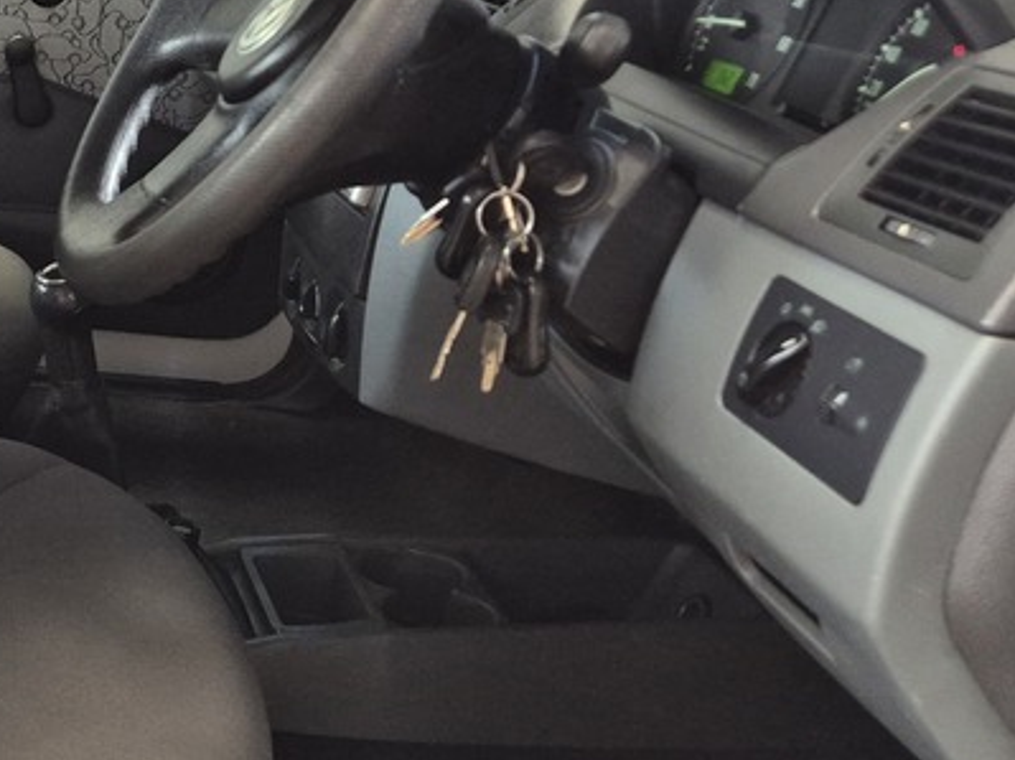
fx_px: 1729
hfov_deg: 29.3
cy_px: 173
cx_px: -120
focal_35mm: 59
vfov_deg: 24.5
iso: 500
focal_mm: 5.4
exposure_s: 1/100
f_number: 1.8
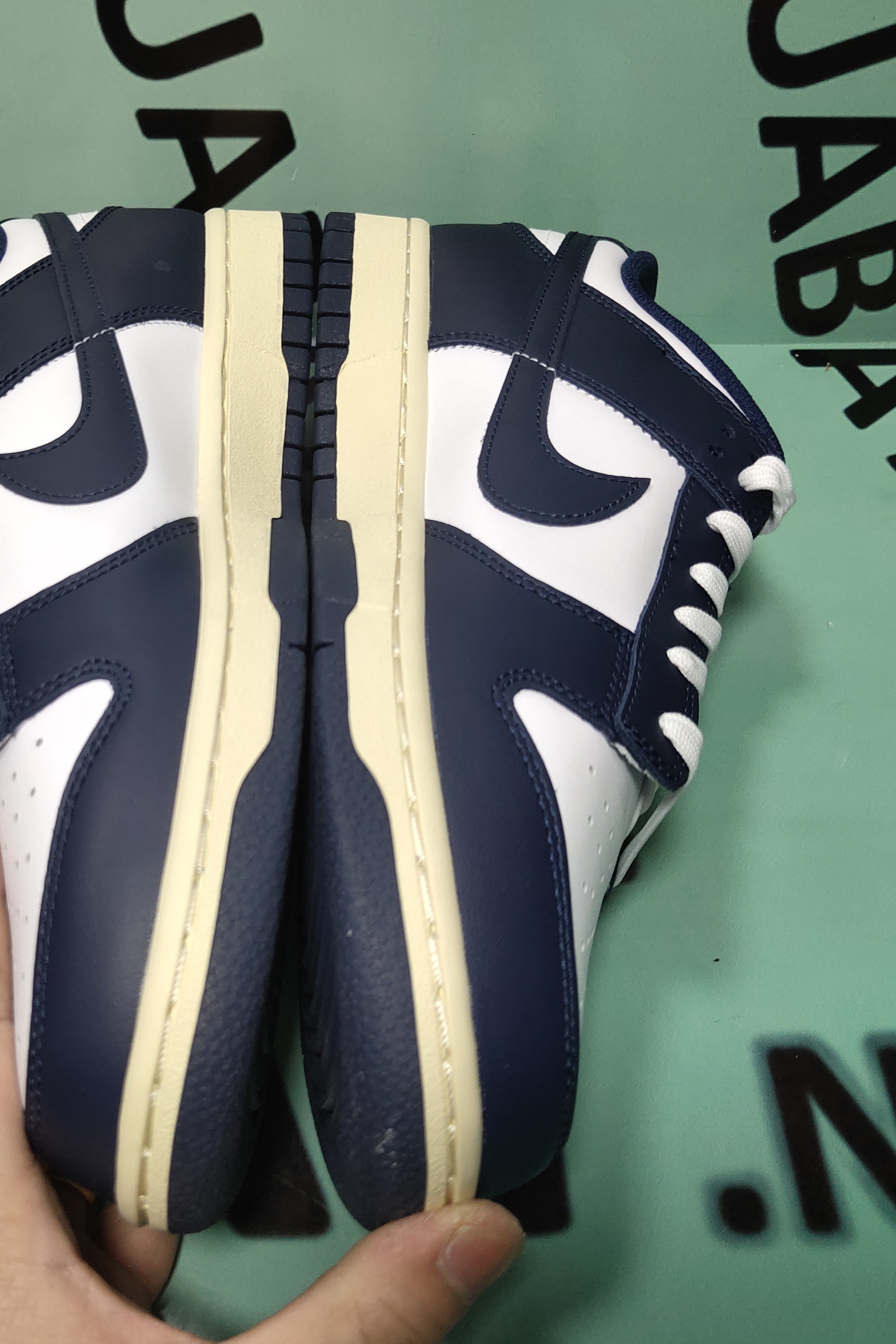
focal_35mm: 42
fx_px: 1568
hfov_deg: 31.4
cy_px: 674
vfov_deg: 46.4
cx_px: 243
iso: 78
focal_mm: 4.35
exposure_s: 1/100
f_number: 1.79
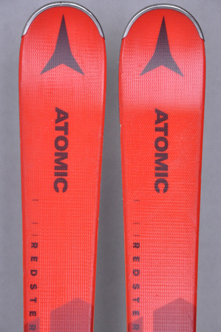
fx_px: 1454
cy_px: 166
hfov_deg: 8.7
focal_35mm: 158
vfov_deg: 13.1
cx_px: 110
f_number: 9.5
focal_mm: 105
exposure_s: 1/125
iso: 3200
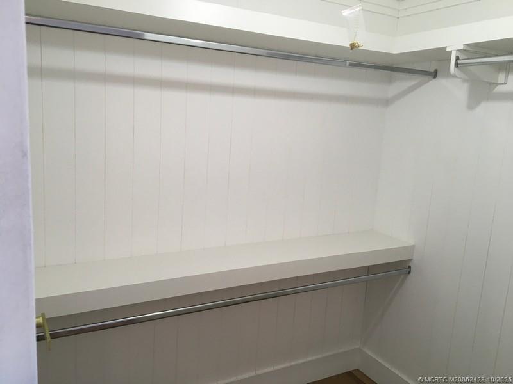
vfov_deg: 48.2
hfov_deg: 61.7
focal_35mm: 29
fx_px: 430
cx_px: 256
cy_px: 192
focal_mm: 4.15
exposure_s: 1/30
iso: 32
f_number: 2.2
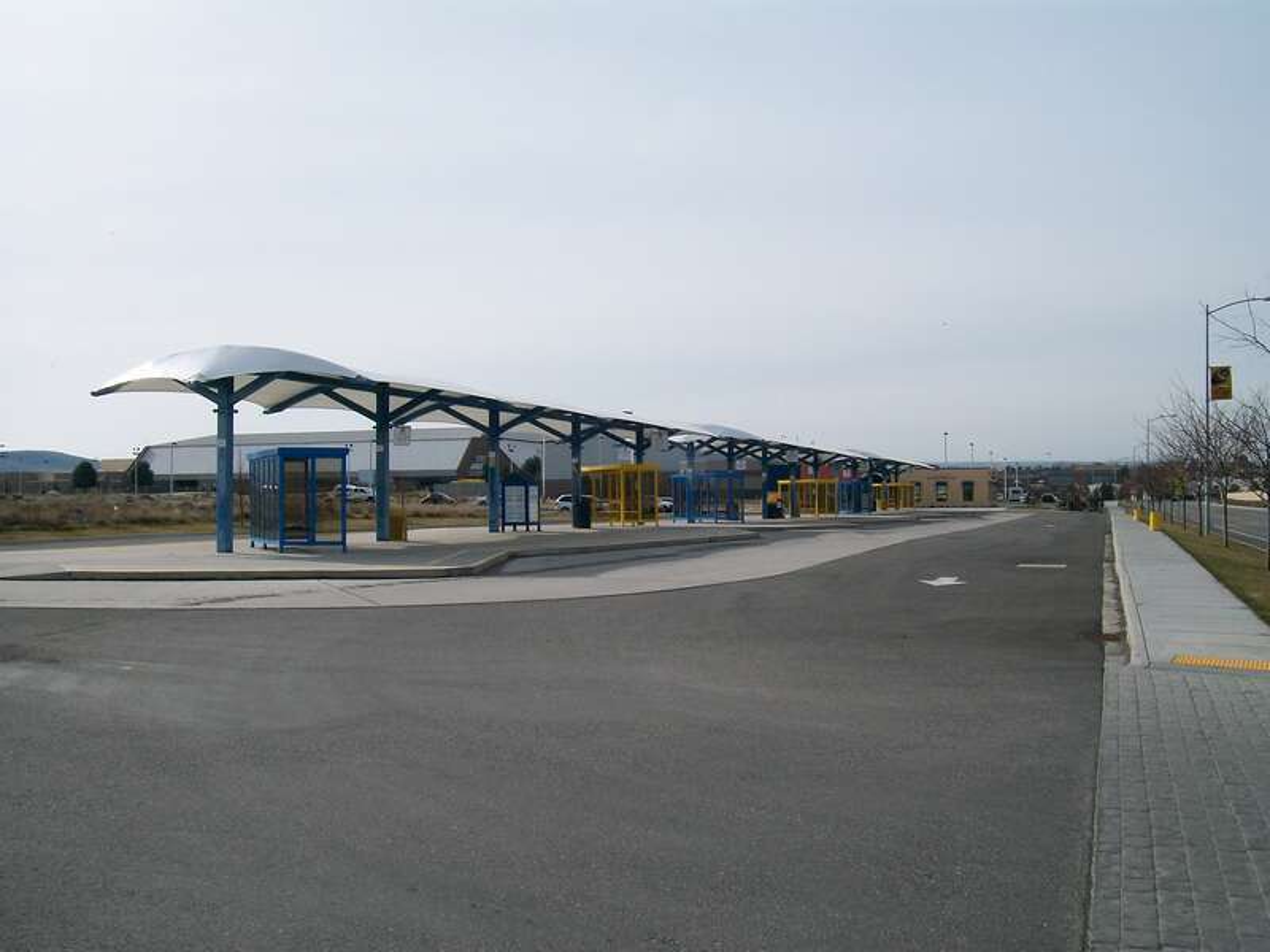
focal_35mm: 36
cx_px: 635
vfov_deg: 39.7
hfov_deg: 51.4
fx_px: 1321
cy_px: 476
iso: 80
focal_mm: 6
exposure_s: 1/800
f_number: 4.8
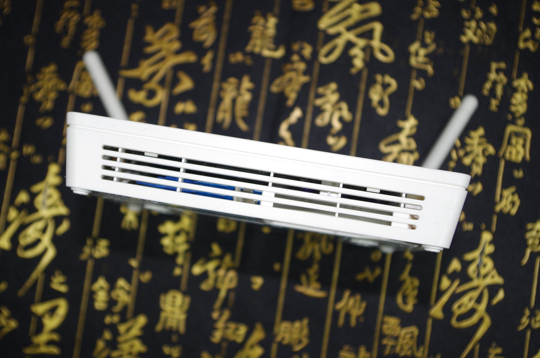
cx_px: 270
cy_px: 179
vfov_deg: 23.7
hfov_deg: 35.1
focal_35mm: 57
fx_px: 853
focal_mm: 37.5
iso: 100
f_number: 4.5
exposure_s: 1/100
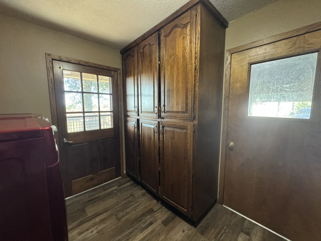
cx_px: 160
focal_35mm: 14
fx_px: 130
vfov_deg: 85.7
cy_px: 120
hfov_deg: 102.1
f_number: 2.2
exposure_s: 1/60
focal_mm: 2.22
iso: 500
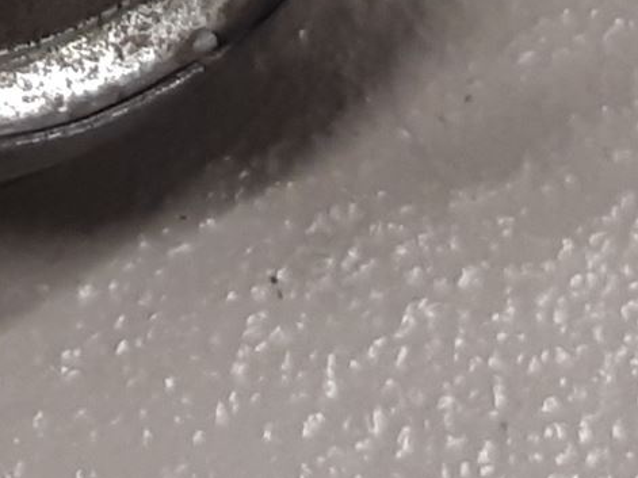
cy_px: -512
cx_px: -76
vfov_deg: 11.6
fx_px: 2082
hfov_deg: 16.8
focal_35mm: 113
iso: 100
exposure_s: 1/50
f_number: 1.7
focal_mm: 3.93
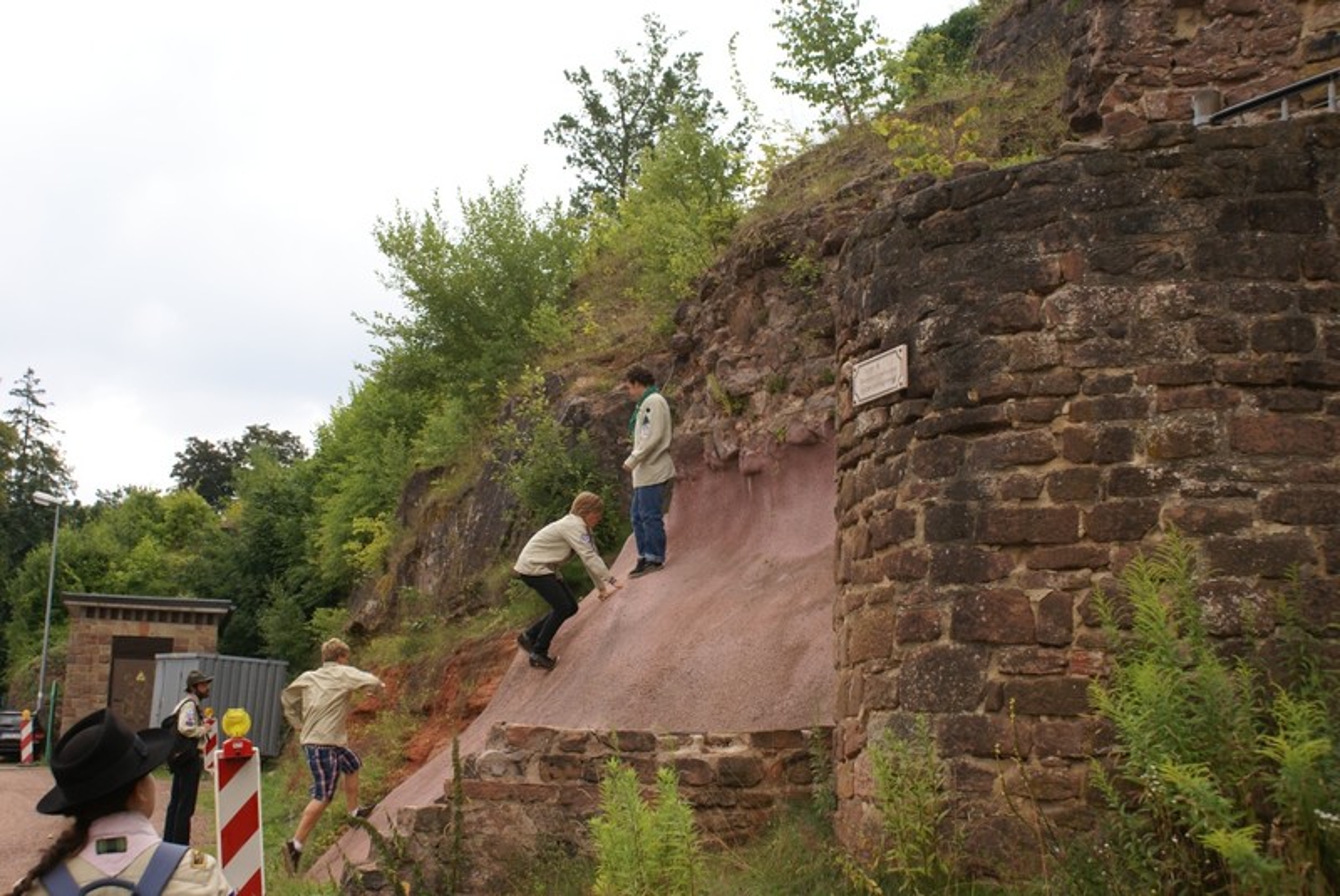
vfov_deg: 29.9
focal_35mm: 45
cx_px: 670
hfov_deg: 43.6
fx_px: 1676
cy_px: 448
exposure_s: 1/160
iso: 100
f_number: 6.3
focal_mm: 30
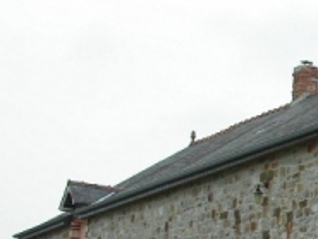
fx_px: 1287
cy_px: 194
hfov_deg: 13.1
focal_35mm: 140
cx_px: 523
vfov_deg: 10.6
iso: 100
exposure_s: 1/126
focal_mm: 7.85
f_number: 4.7
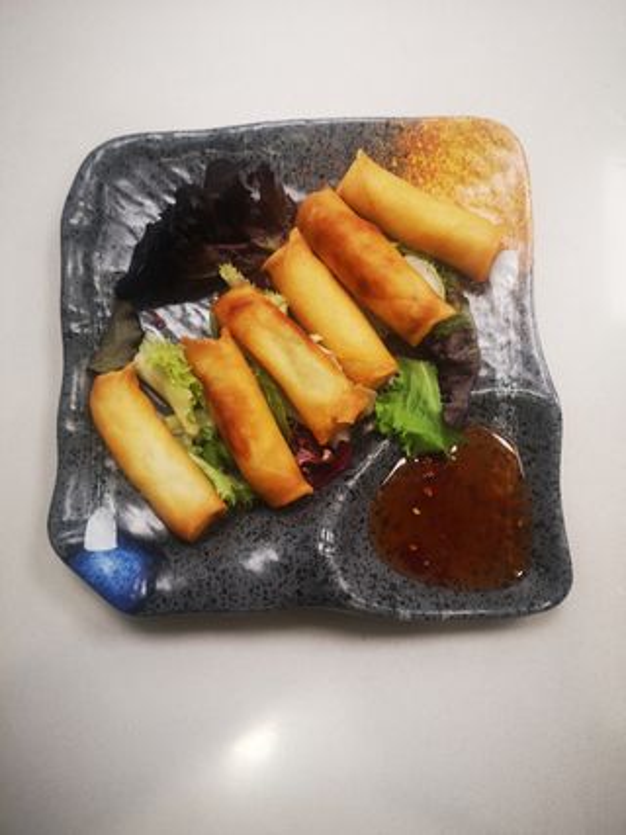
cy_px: 418
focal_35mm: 27
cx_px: 313
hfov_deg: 51.3
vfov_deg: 65.3
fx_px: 651
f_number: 1.8
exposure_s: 1/50
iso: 100
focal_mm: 5.58
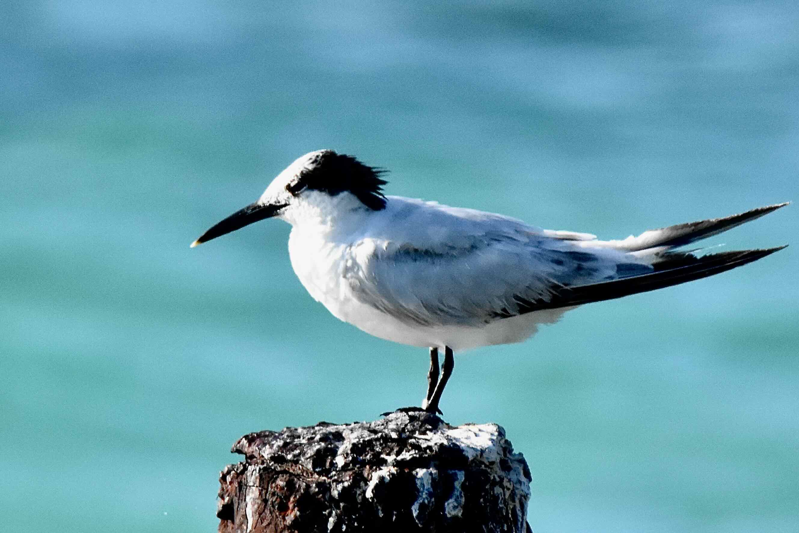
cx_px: 400
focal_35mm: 900
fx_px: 19973
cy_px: 266
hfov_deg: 2.3
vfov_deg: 1.5
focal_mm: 600
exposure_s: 1/4000
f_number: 8
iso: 2500
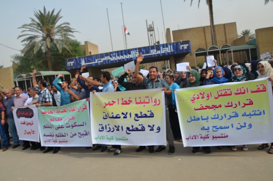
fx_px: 204
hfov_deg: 67.5
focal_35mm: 27
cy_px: 90
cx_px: 136
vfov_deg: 47.8
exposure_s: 1/250
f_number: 8
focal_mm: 18
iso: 125
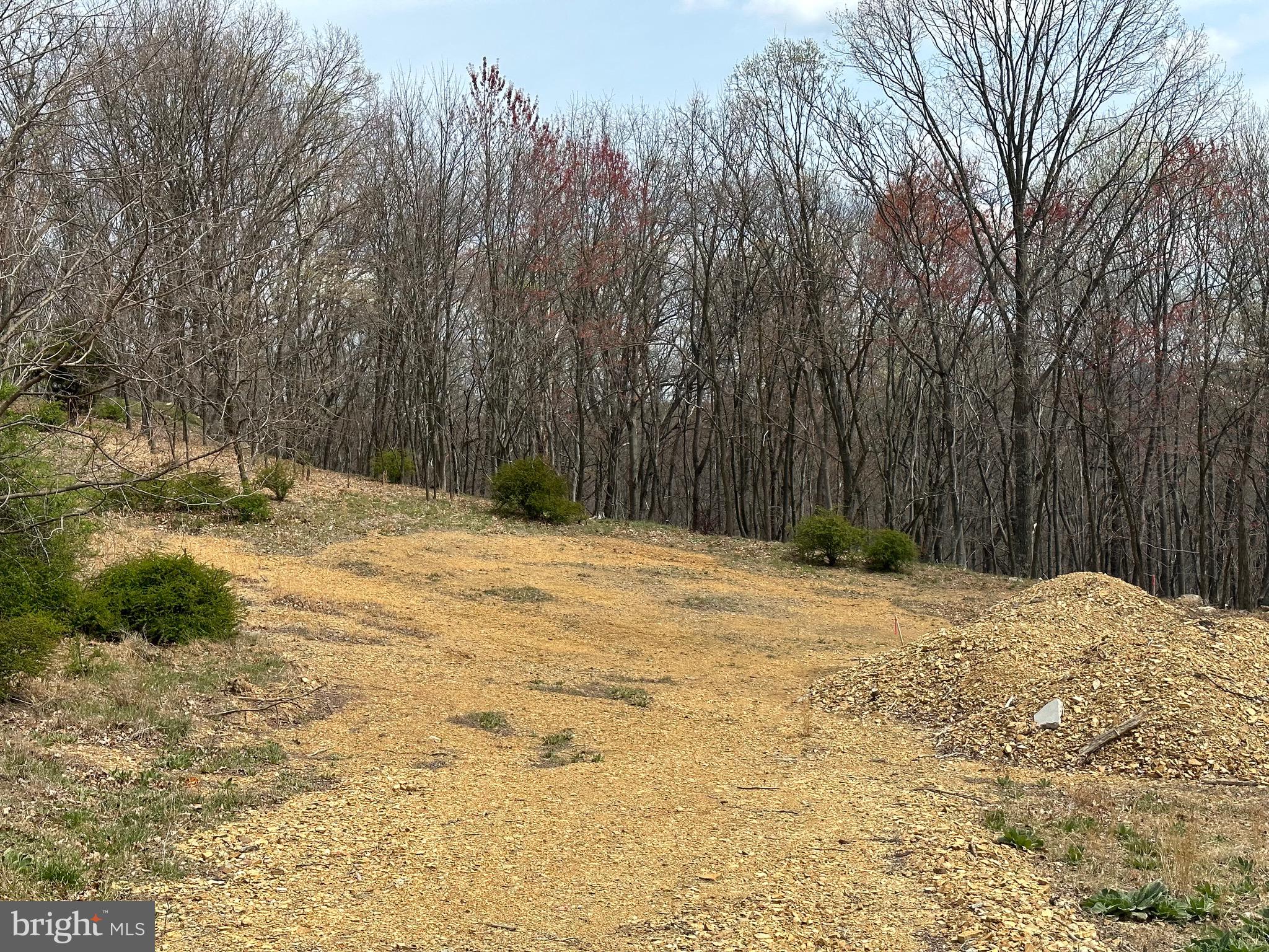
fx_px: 1760
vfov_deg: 30.3
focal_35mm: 48
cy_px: 476
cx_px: 634
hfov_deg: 39.7
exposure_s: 1/3472
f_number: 1.78
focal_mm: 6.86
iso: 64
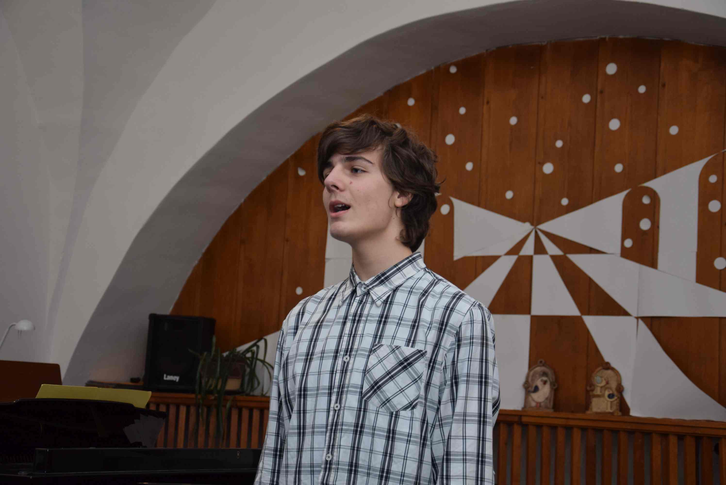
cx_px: 363
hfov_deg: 29.8
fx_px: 1362
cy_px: 242
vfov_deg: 20.2
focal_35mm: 68
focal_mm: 45
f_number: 4.8
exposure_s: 1/100
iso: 400
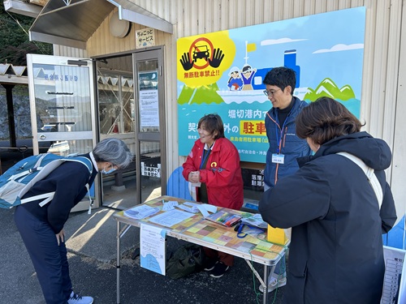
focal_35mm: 26
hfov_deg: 67.3
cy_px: 152
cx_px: 203
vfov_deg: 53.1
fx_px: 305
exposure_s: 1/431
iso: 50
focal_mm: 5.7
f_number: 1.5
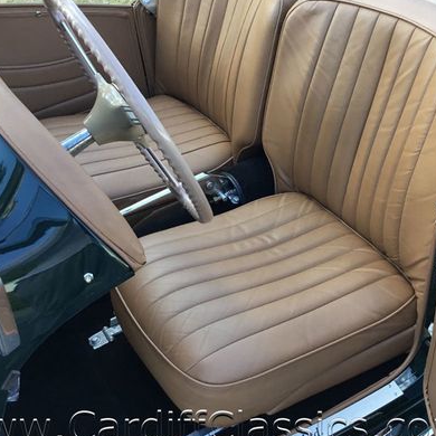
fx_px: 641
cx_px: 272
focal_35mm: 45
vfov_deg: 37.5
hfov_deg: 37.3
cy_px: 183
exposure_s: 1/120
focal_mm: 3.3
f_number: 2.4
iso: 32
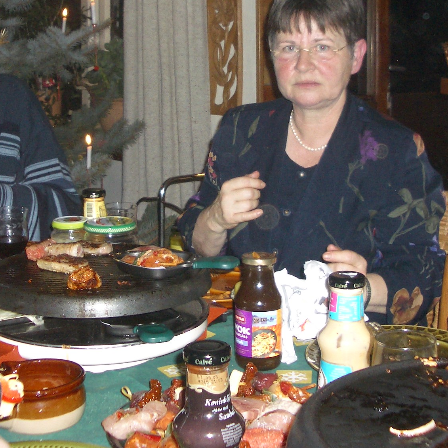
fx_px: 922
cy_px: 119
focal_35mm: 63
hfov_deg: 27.3
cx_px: 210
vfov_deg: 27.0
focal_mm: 5.8
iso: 100
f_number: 2.6
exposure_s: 1/60
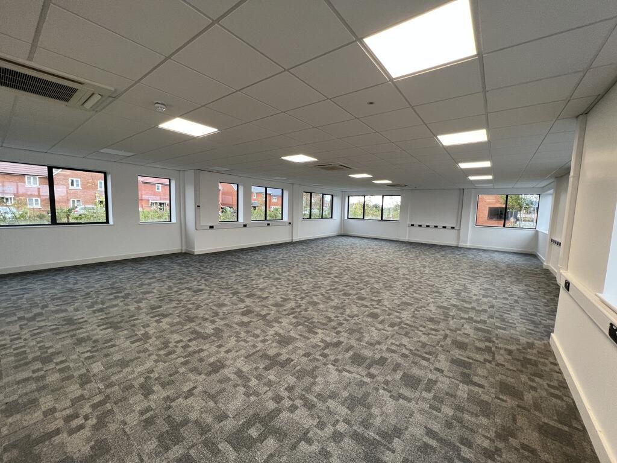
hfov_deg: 106.2
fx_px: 232
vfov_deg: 89.9
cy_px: 232
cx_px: 308
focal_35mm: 13
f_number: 1.8
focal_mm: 1.57
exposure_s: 1/99
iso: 100
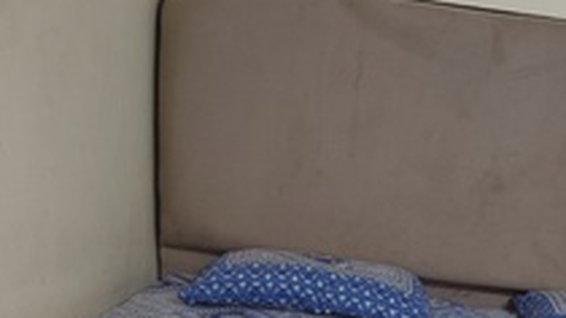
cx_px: 476
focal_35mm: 57
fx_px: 855
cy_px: 406
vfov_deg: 19.5
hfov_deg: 35.1
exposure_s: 1/60
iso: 1067
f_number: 1.8
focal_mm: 5.56
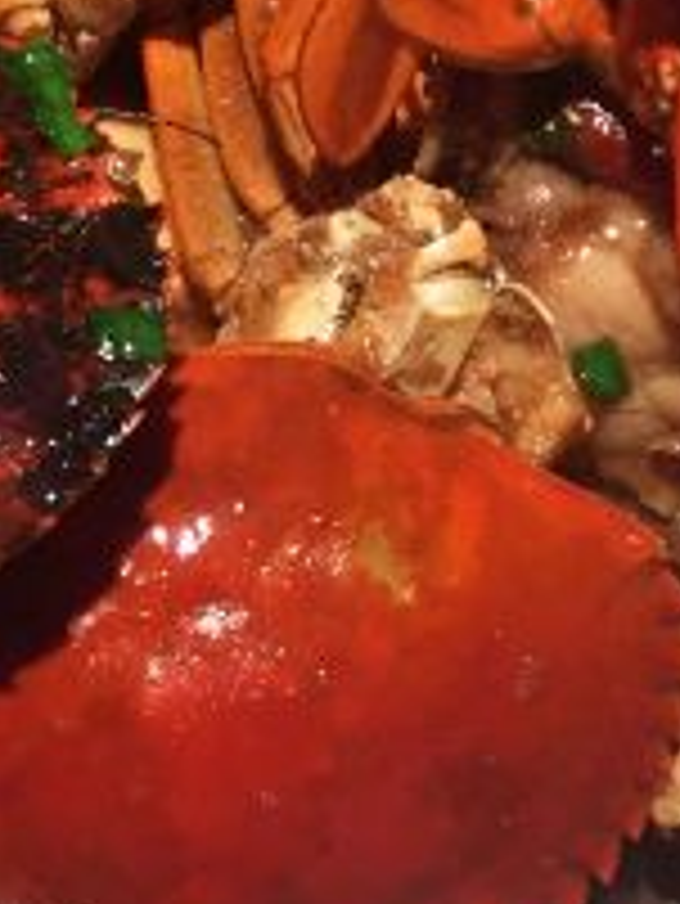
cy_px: -45
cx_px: 525
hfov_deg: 14.6
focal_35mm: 101
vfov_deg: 18.8
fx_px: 2643
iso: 125
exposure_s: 1/33
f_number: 2.2
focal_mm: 4.15
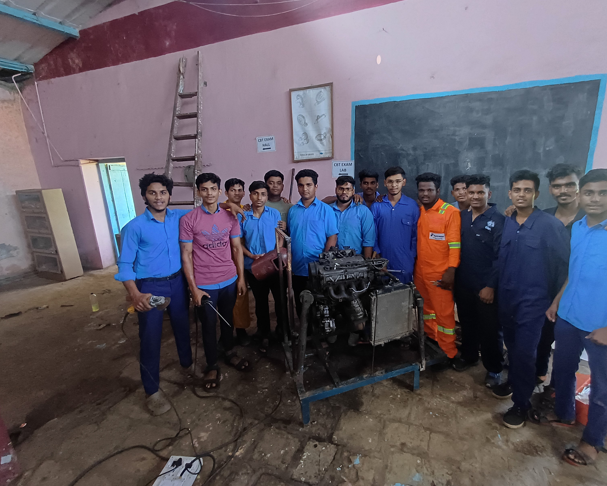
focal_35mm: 17
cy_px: 241
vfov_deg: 77.0
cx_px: 330
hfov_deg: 89.4
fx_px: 305
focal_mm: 1.64
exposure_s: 1/25
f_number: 2.2
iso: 400
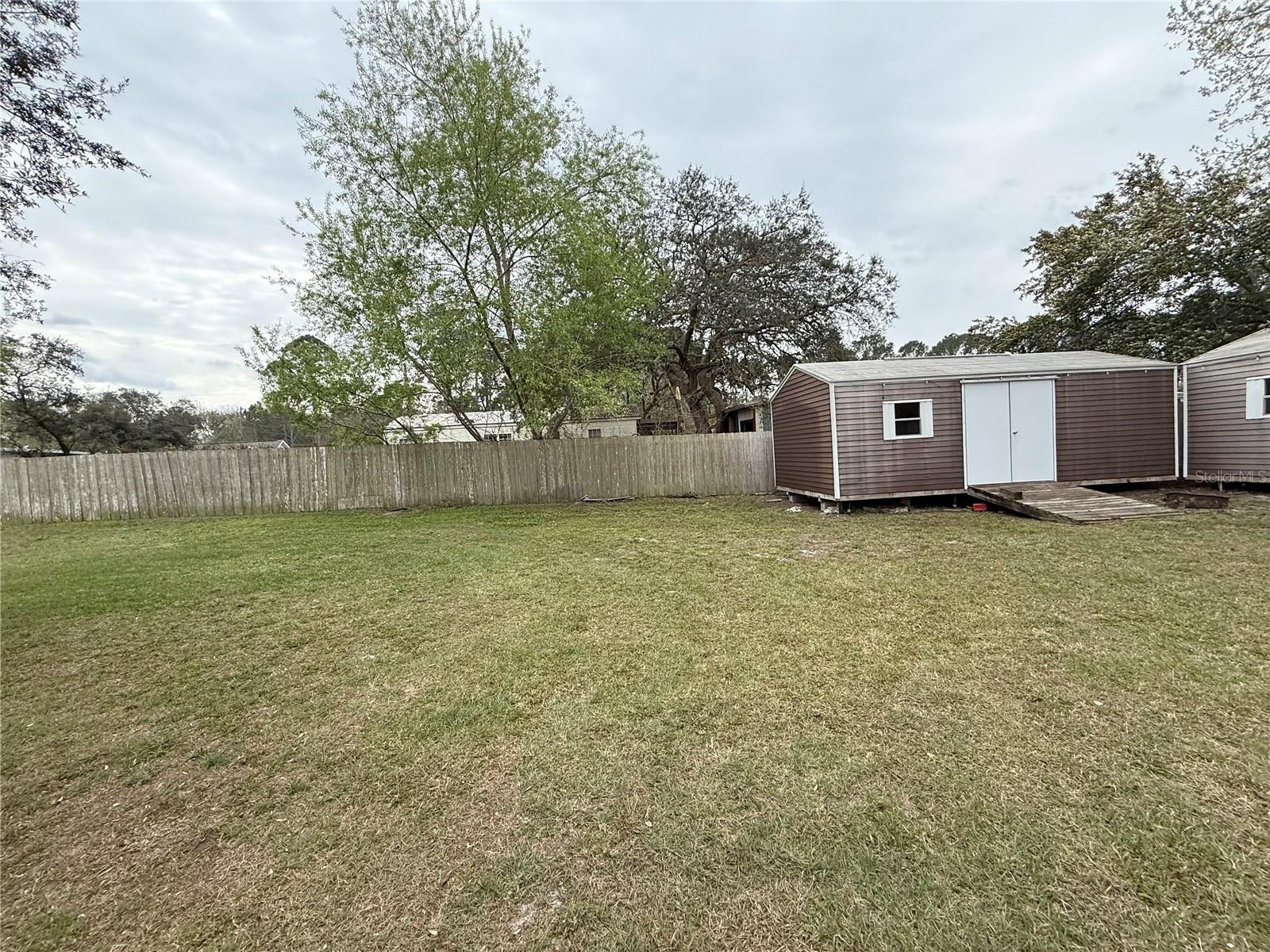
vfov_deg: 85.7
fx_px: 514
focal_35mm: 14
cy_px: 476
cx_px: 635
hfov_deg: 102.1
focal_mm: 2.22
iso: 64
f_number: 2.2
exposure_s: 1/709
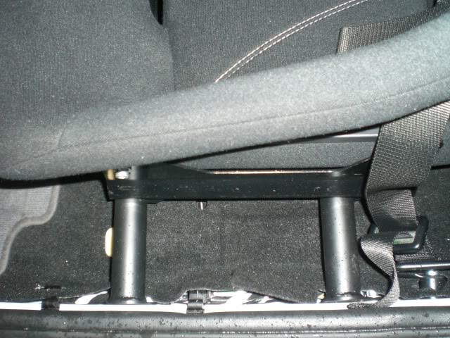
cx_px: 225
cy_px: 169
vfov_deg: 37.7
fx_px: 494
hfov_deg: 49.0
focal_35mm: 38
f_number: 3.1
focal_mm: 6.3
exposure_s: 1/60
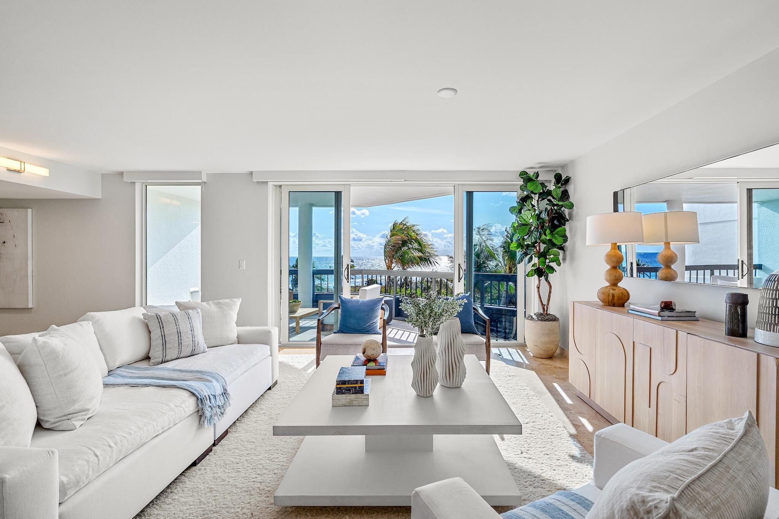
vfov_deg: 73.7
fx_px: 346
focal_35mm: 16
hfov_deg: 96.7
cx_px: 390
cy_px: 260
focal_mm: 16
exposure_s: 1/200
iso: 200
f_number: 9
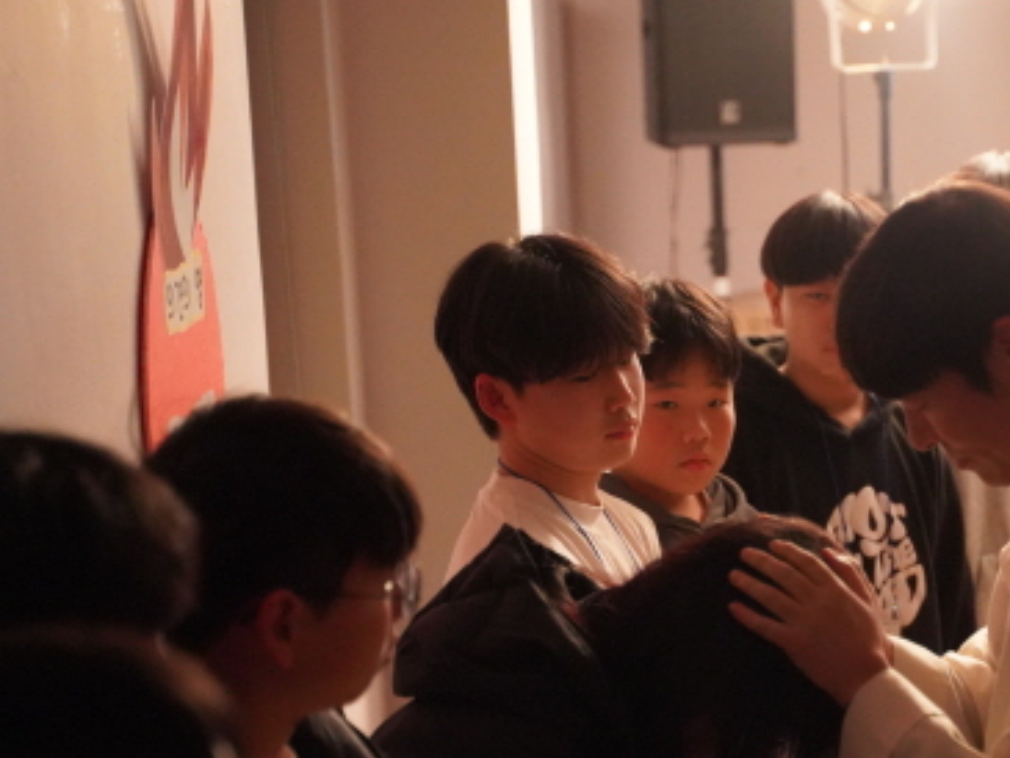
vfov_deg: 13.8
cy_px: 607
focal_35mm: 107
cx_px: 883
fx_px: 3123
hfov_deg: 18.1
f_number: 2.8
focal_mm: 58
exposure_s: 1/80
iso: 12800
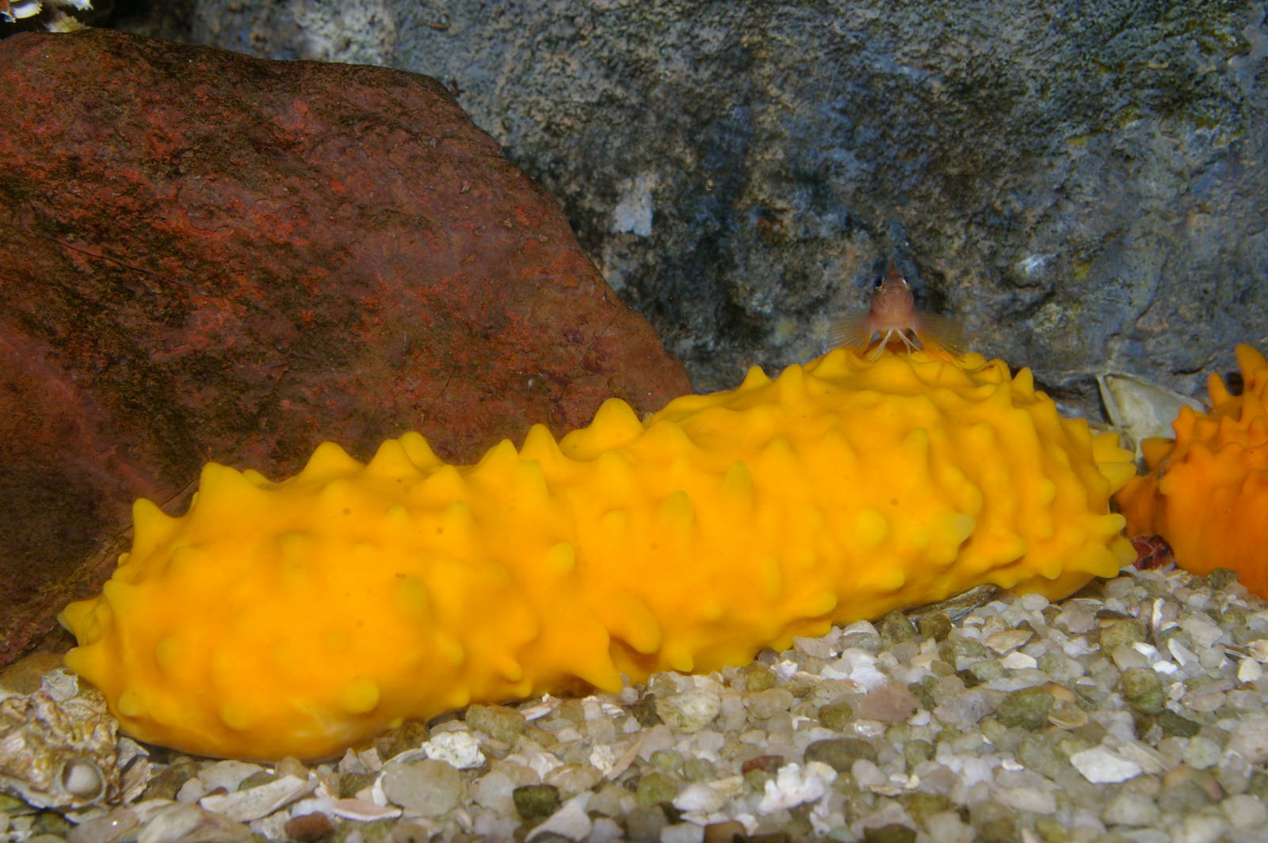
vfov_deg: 34.2
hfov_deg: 49.6
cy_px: 422
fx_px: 1373
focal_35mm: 39
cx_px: 634
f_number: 16
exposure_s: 1/45
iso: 400
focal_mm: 26
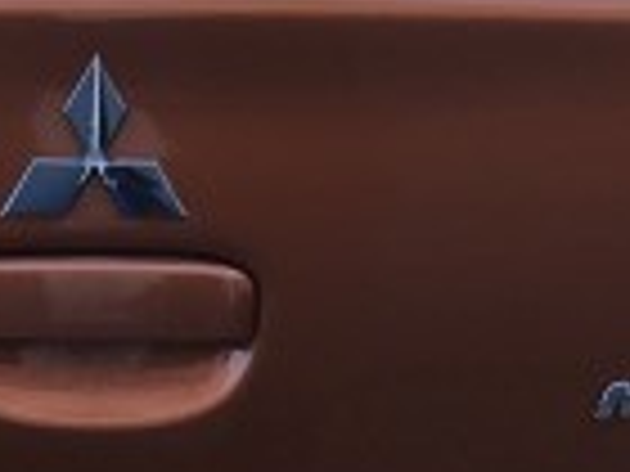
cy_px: 463
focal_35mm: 212
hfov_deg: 9.3
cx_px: 36
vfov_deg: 7.0
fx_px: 3858
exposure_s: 1/213
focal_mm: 4.15
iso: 25
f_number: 2.2
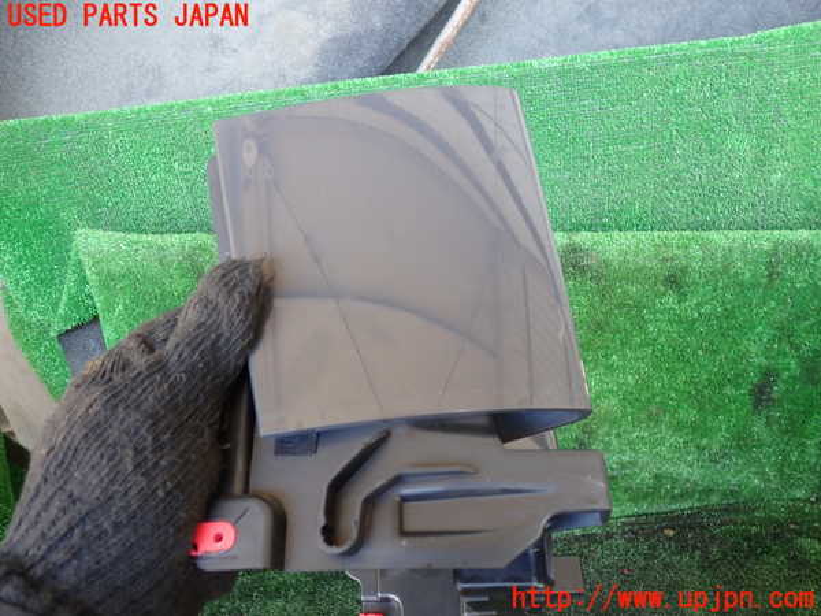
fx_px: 712
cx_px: 410
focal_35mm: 30
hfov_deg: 60.0
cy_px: 308
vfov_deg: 46.8
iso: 200
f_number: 2.3
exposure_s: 1/40
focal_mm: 5.4
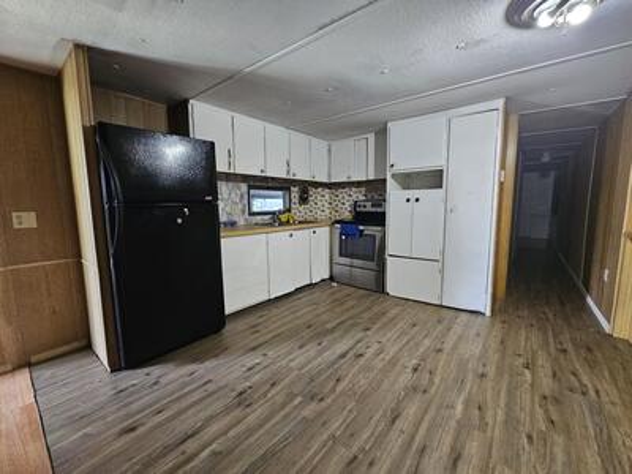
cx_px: 316
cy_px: 237
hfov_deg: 106.2
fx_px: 237
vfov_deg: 89.9
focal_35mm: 13
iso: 400
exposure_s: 1/30
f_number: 2.2
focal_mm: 2.2
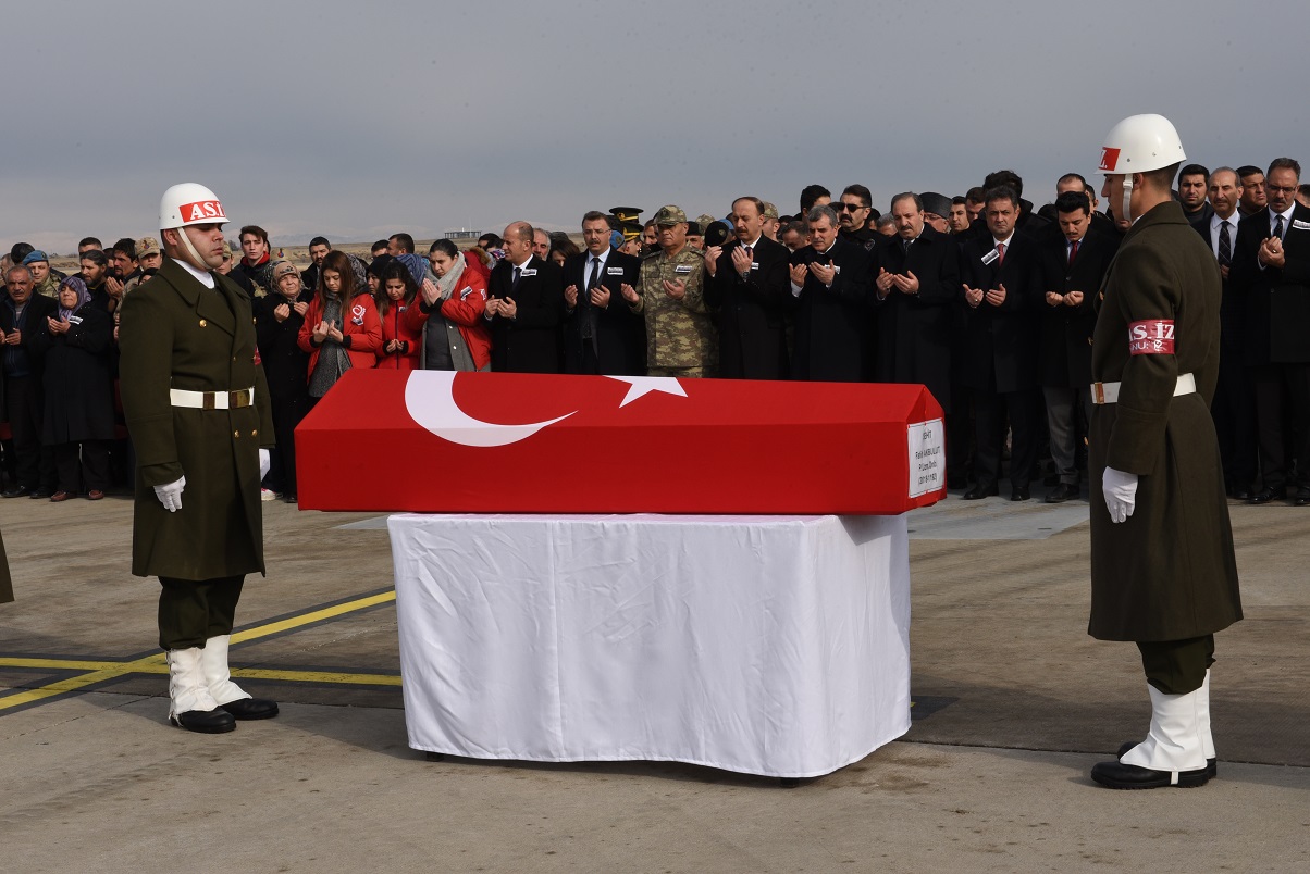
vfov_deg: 21.9
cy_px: 437
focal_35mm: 62
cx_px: 655
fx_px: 2257
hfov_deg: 32.4
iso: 360
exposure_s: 1/200
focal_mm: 62
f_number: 22
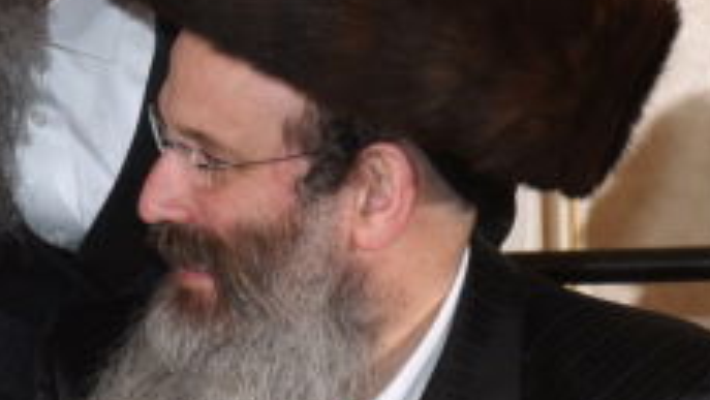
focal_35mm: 328
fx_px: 6177
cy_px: 42
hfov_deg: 6.5
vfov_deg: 3.7
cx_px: -65
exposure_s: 1/160
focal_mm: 70
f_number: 8
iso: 800
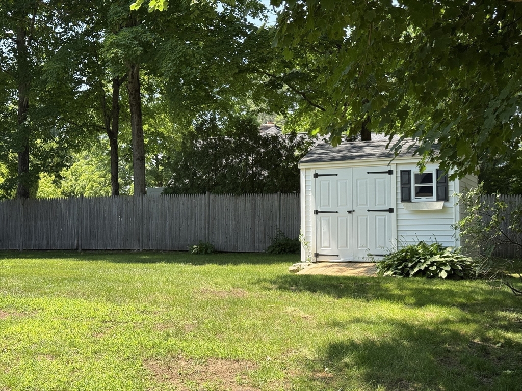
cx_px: 261
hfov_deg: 39.7
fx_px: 724
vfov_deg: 30.3
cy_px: 196
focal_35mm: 48
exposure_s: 1/906
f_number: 1.78
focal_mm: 6.76
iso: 64
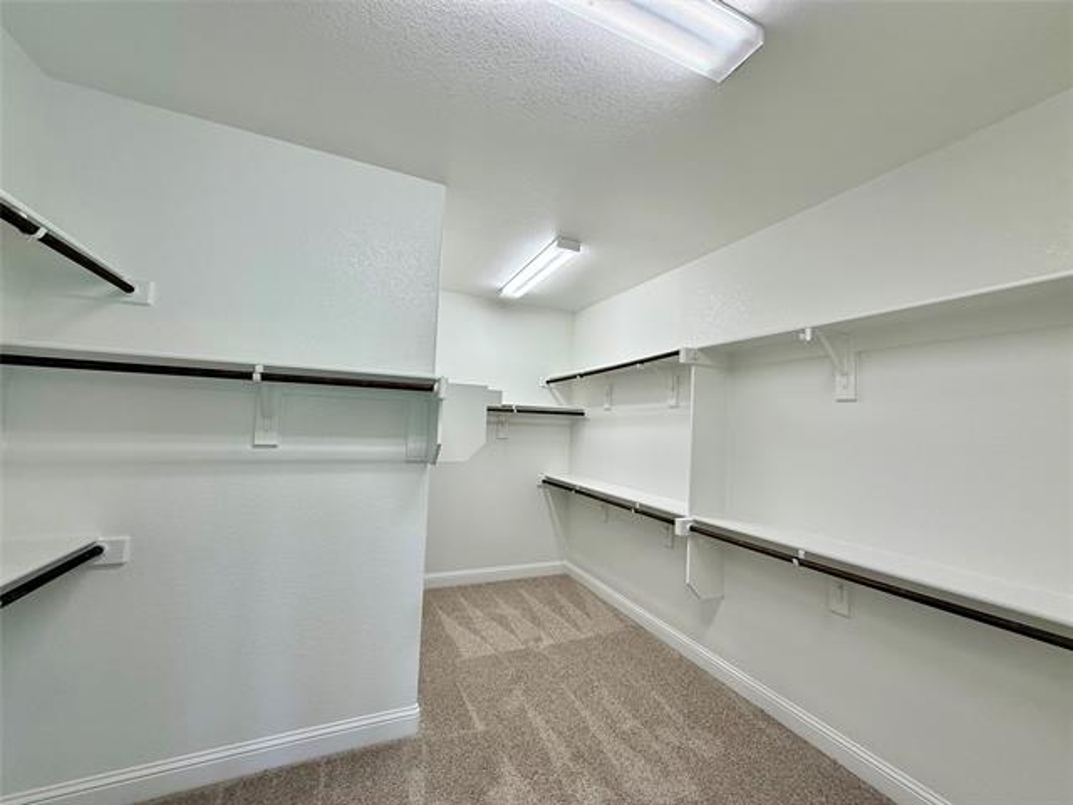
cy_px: 402
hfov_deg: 102.1
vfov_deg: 85.7
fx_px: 434
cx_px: 536
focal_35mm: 14
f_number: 2.2
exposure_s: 1/120
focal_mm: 2.22
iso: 80
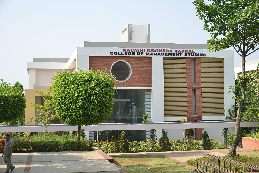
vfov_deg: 24.6
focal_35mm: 55
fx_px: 396
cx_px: 130
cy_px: 86
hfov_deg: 36.2
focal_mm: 55
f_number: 6.3
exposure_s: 1/160
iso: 100
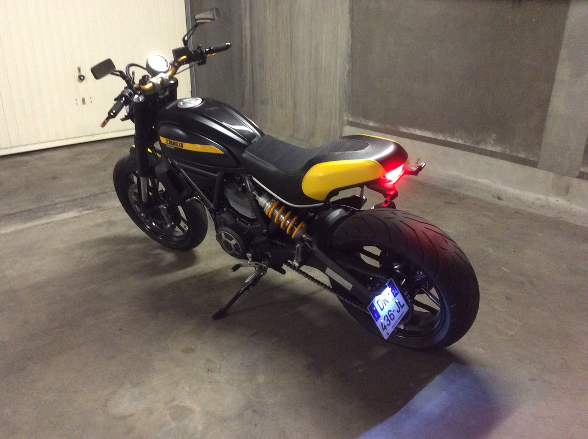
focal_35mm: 32
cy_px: 220
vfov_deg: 44.1
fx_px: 543
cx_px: 294
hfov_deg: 56.9
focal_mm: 3.3
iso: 320
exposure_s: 1/17
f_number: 2.4
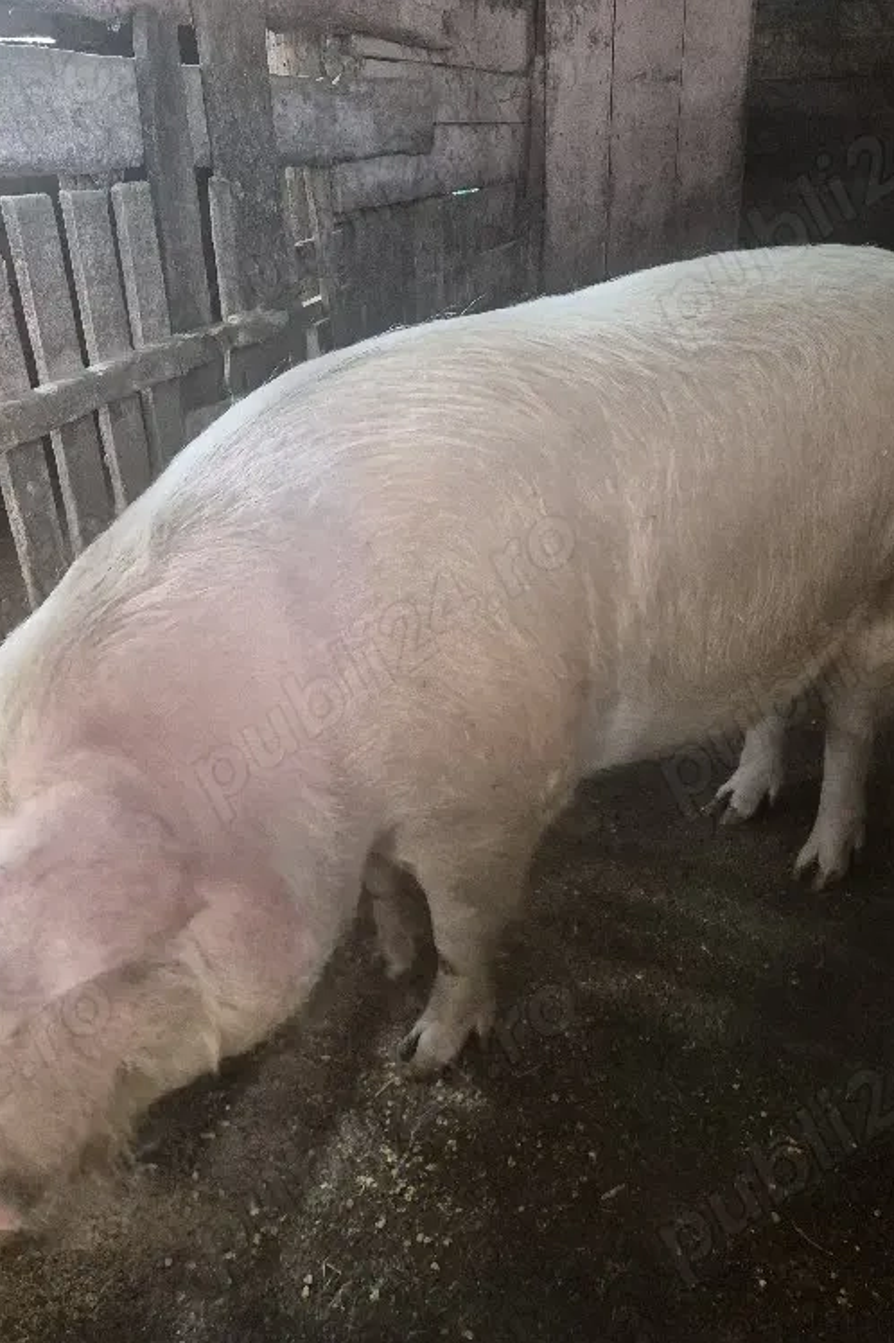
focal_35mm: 32
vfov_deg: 58.7
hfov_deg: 41.0
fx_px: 1193
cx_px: 503
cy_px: 672
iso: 2000
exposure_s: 1/100
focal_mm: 5.4
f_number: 1.8
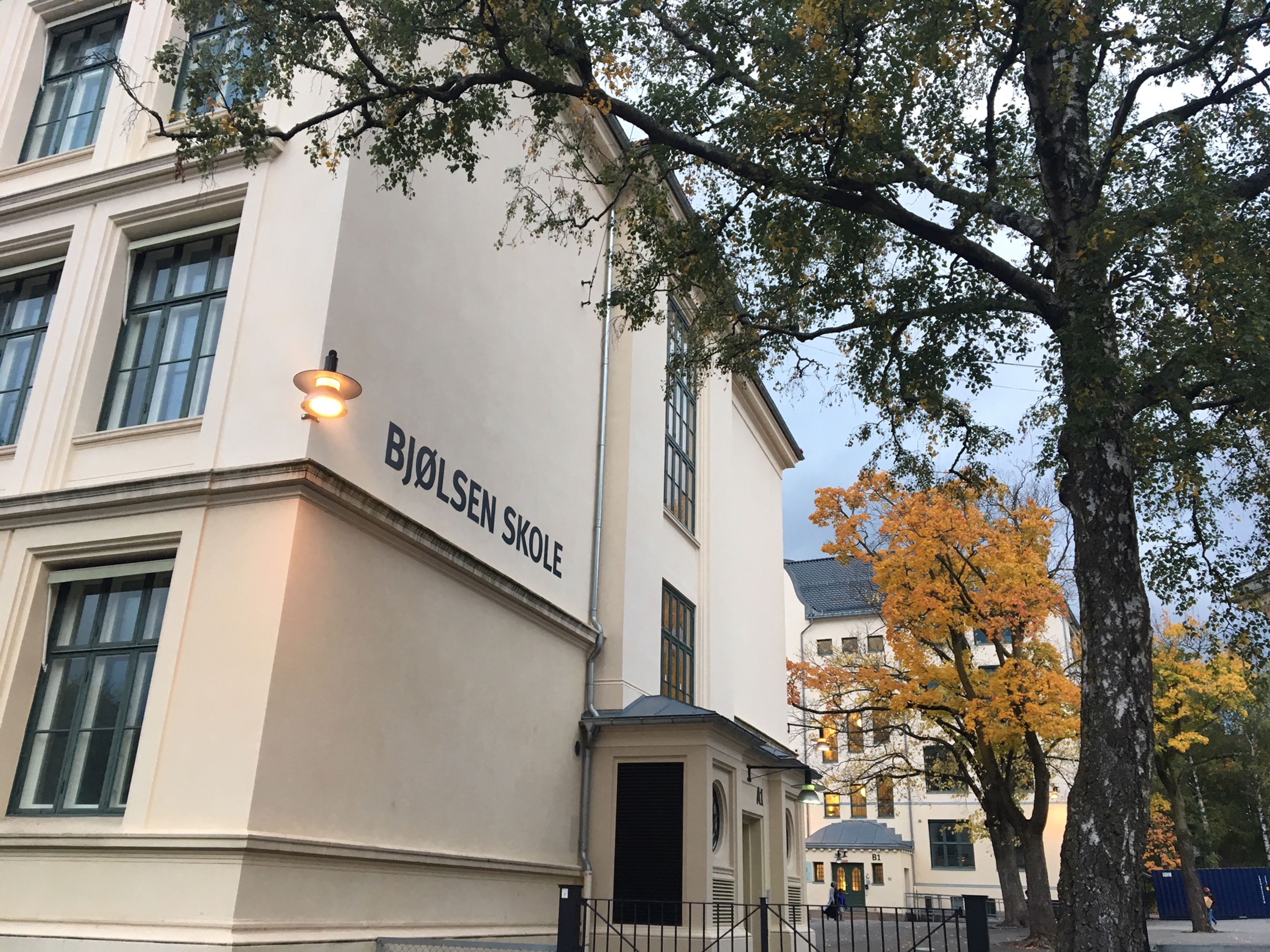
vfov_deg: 48.2
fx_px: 1064
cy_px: 476
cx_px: 635
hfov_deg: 61.7
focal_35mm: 29
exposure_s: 1/33
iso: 40
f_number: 2.2
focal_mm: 4.15
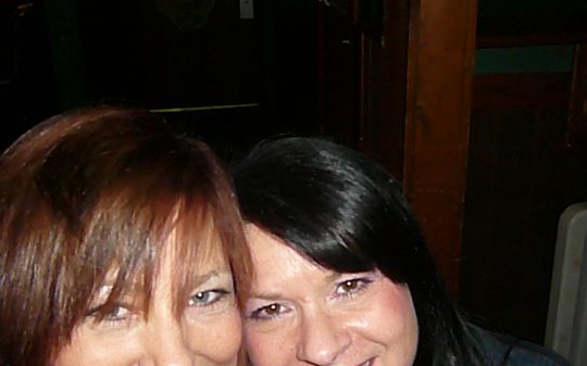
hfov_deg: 45.3
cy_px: 239
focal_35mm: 44
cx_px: 312
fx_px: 704
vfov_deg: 29.0
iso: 800
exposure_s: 1/30
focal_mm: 5.2
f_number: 2.8
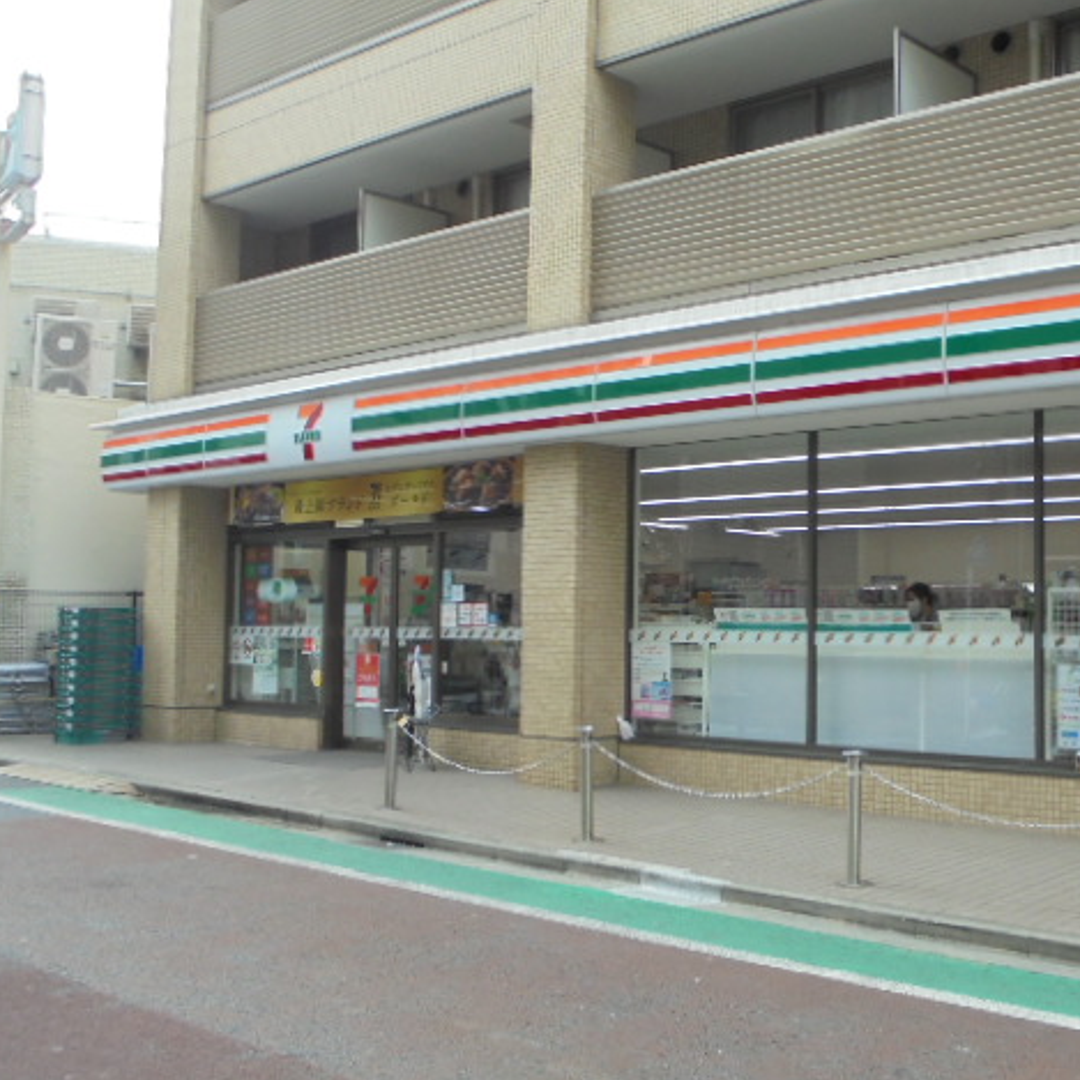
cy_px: 534
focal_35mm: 41
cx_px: 712
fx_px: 1447
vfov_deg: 40.9
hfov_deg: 40.5
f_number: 4
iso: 160
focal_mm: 6.1
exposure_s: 1/250
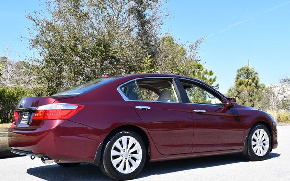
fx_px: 363
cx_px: 144
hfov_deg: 43.5
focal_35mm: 46
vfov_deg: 28.0
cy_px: 98
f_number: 8
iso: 160
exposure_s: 1/250
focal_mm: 22
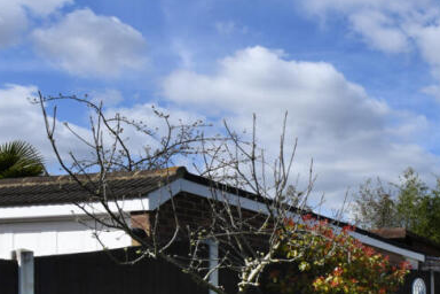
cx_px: 545
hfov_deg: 32.7
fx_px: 587
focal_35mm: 48
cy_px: 316
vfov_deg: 26.1
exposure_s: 1/1600
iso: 400
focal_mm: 18
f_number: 9
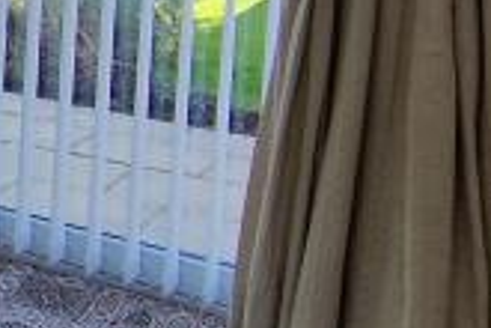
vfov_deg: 15.1
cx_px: -559
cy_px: -158
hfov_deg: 16.5
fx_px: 1146
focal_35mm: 84
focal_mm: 2.2
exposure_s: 1/100
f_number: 2.2
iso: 100
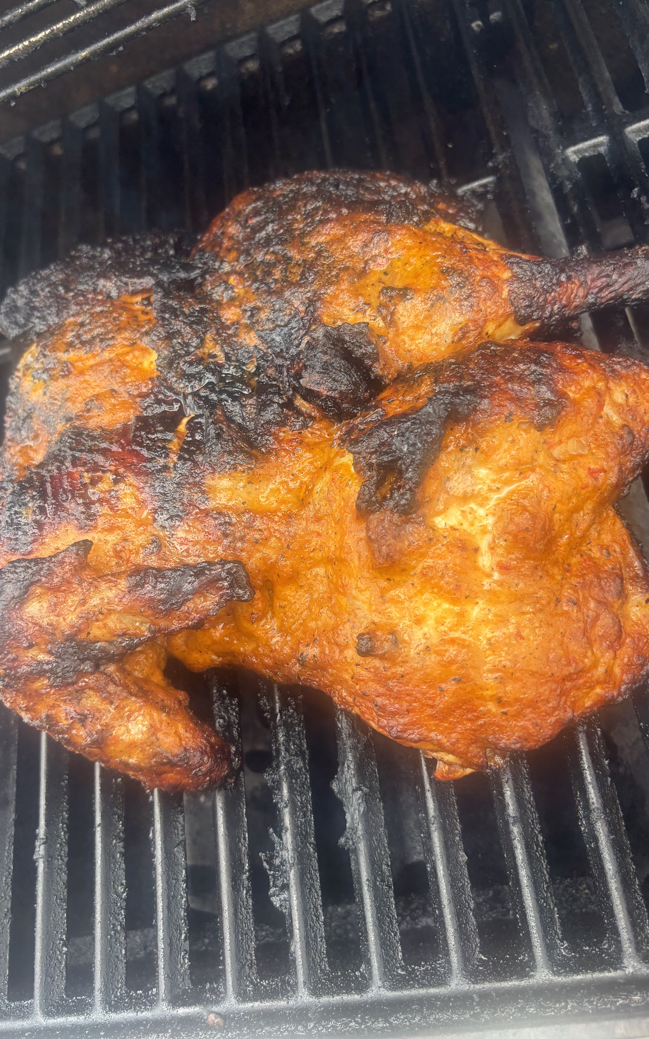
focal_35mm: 30
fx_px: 849
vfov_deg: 62.8
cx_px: 281
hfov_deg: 41.8
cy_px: 487
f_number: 1.6
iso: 40
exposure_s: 1/121
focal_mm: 5.96
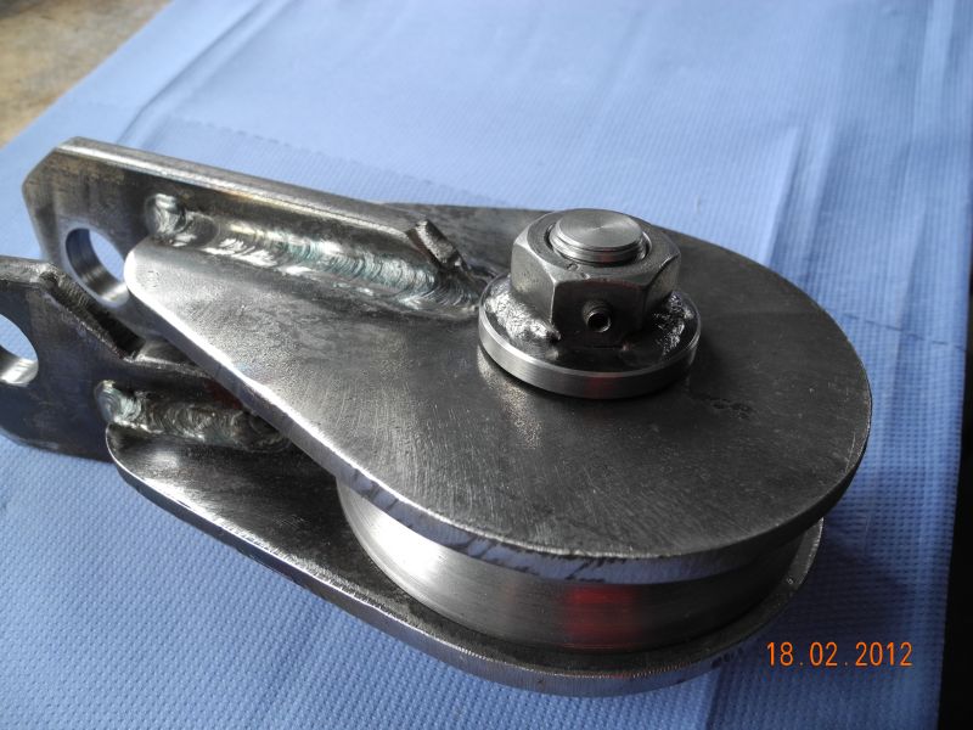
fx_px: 787
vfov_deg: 49.7
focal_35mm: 28
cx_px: 486
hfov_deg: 63.4
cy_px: 365
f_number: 2.8
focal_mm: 6
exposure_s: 1/84.8
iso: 100
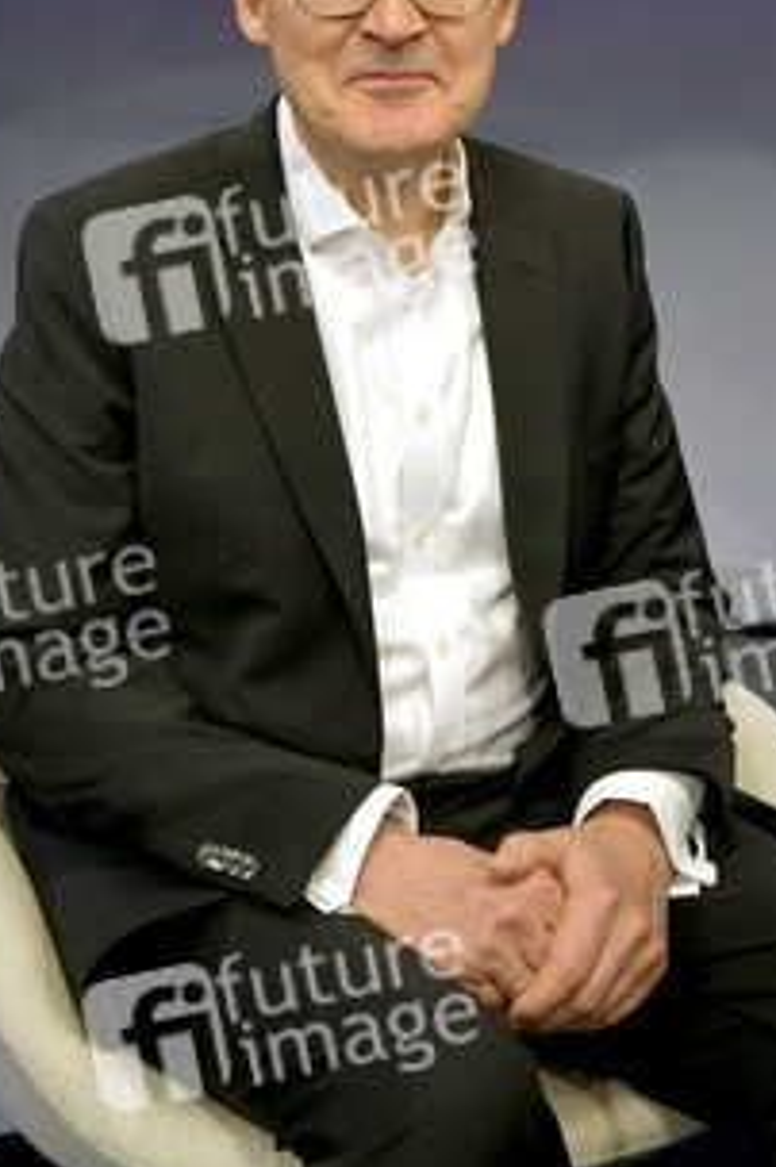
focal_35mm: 50
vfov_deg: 39.4
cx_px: 392
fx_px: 1620
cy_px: 445
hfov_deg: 26.9
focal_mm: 38
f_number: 6.3
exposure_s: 1/200
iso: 1600
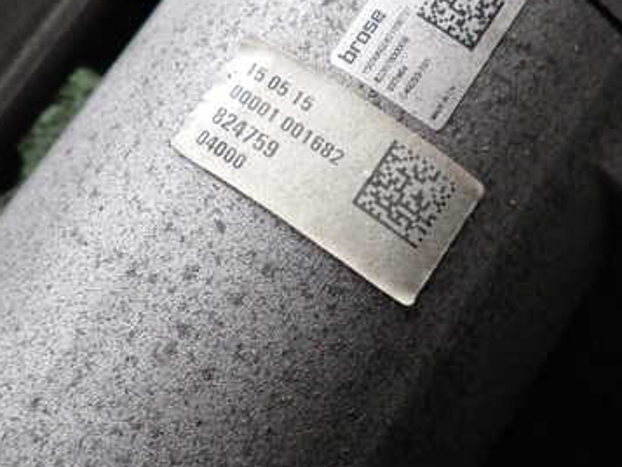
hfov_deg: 44.7
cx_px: 345
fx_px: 755
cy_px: 145
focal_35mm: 42
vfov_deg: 34.0
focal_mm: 4.5
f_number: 2
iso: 200
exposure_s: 1/60
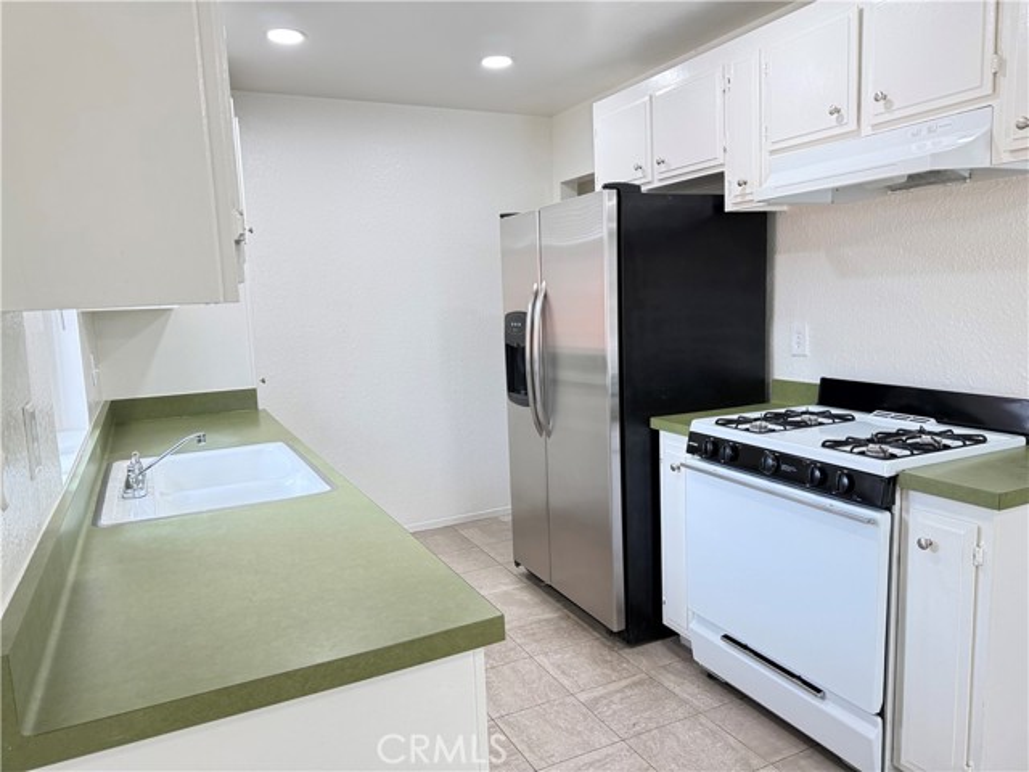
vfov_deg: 56.8
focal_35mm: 24
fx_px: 713
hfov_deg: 71.6
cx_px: 514
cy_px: 386
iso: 250
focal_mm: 6.76
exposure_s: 1/120
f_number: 1.78
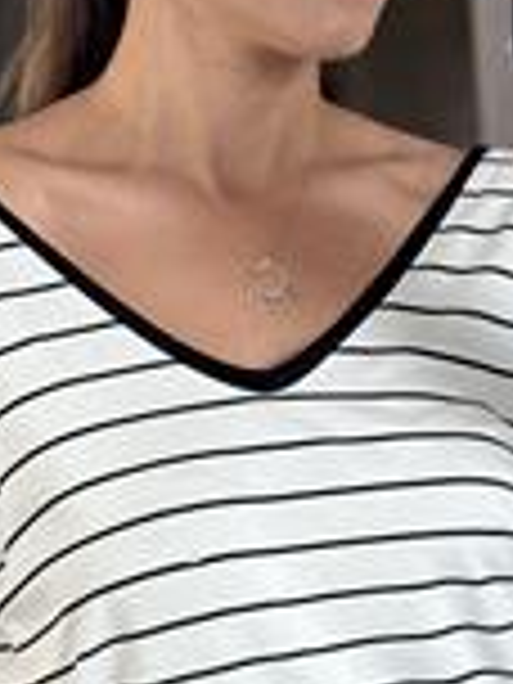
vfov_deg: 12.3
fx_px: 3162
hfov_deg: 9.3
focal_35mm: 160
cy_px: 490
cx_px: 364
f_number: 1.78
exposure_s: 1/112
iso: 125
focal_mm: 6.86
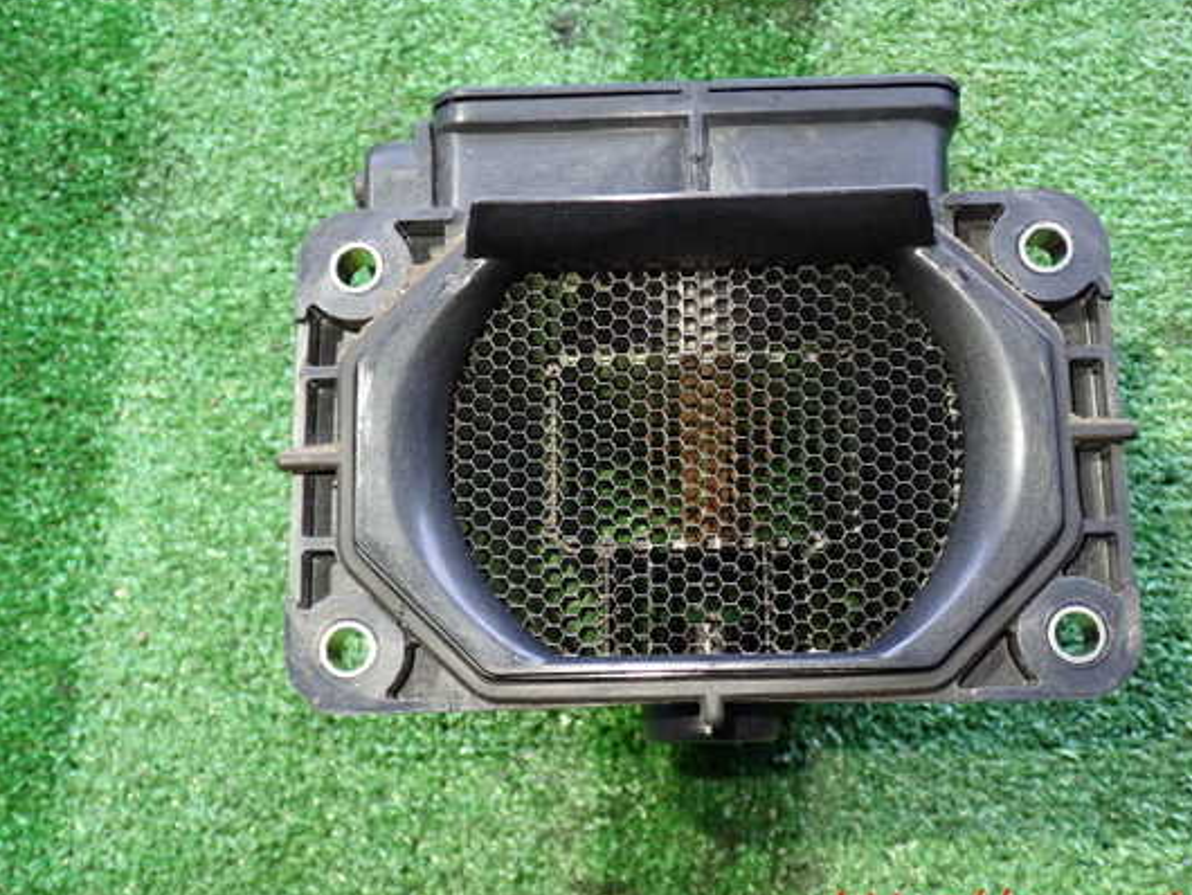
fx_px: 1481
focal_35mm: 43
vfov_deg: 33.6
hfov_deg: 43.7
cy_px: 436
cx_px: 670
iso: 800
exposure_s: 1/40
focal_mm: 6.83
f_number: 2.7
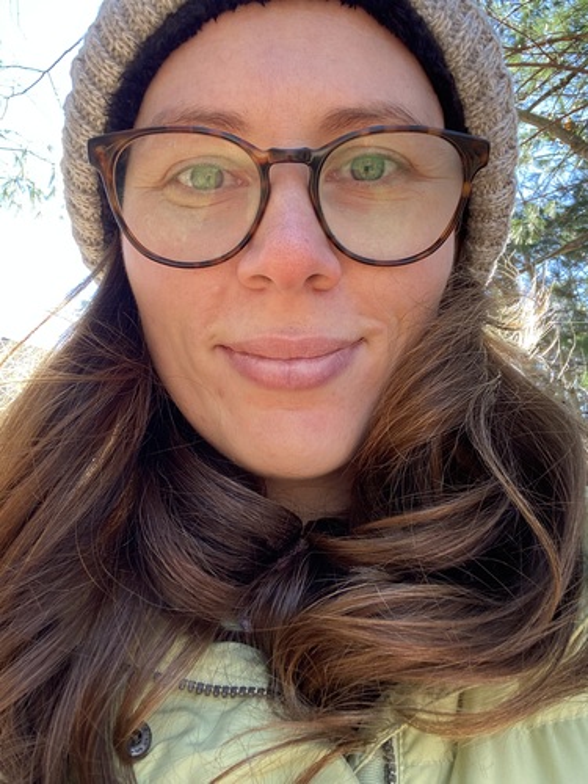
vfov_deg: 60.0
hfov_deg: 46.8
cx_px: 294
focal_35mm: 30
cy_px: 392
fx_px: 679
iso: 50
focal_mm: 2.71
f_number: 2.2
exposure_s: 1/122
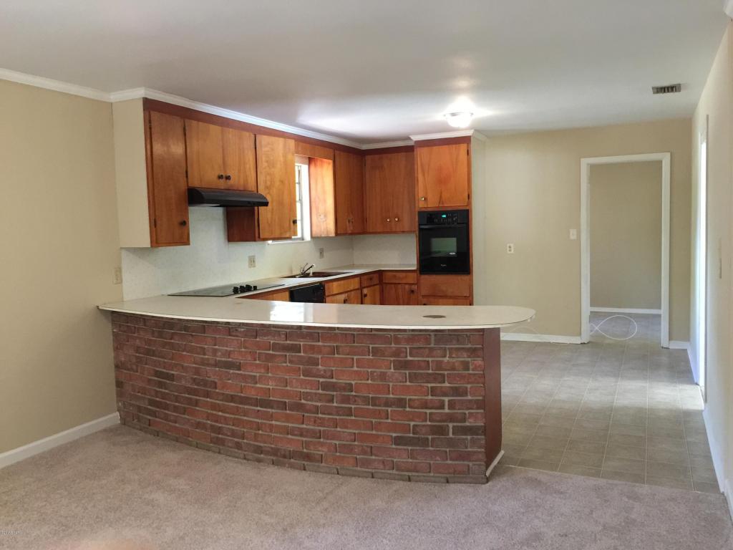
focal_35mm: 29
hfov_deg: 61.7
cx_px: 366
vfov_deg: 48.2
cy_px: 275
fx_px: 614
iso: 125
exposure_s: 1/15
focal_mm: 4.15
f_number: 2.2
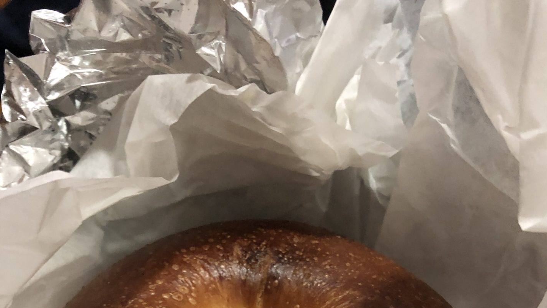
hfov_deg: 49.4
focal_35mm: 41
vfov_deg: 26.9
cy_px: 331
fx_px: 595
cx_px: 273
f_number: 1.8
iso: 100
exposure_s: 1/5
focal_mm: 4
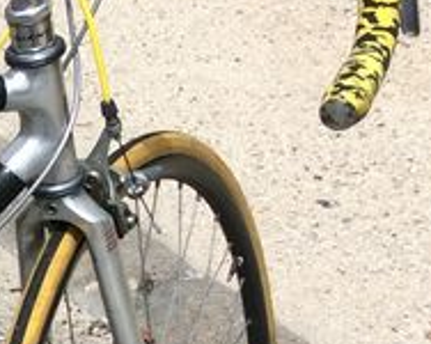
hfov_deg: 10.2
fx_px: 2115
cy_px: 464
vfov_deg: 9.1
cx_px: -589
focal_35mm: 166
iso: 32
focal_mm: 3.3
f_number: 2.4
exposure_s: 1/2288
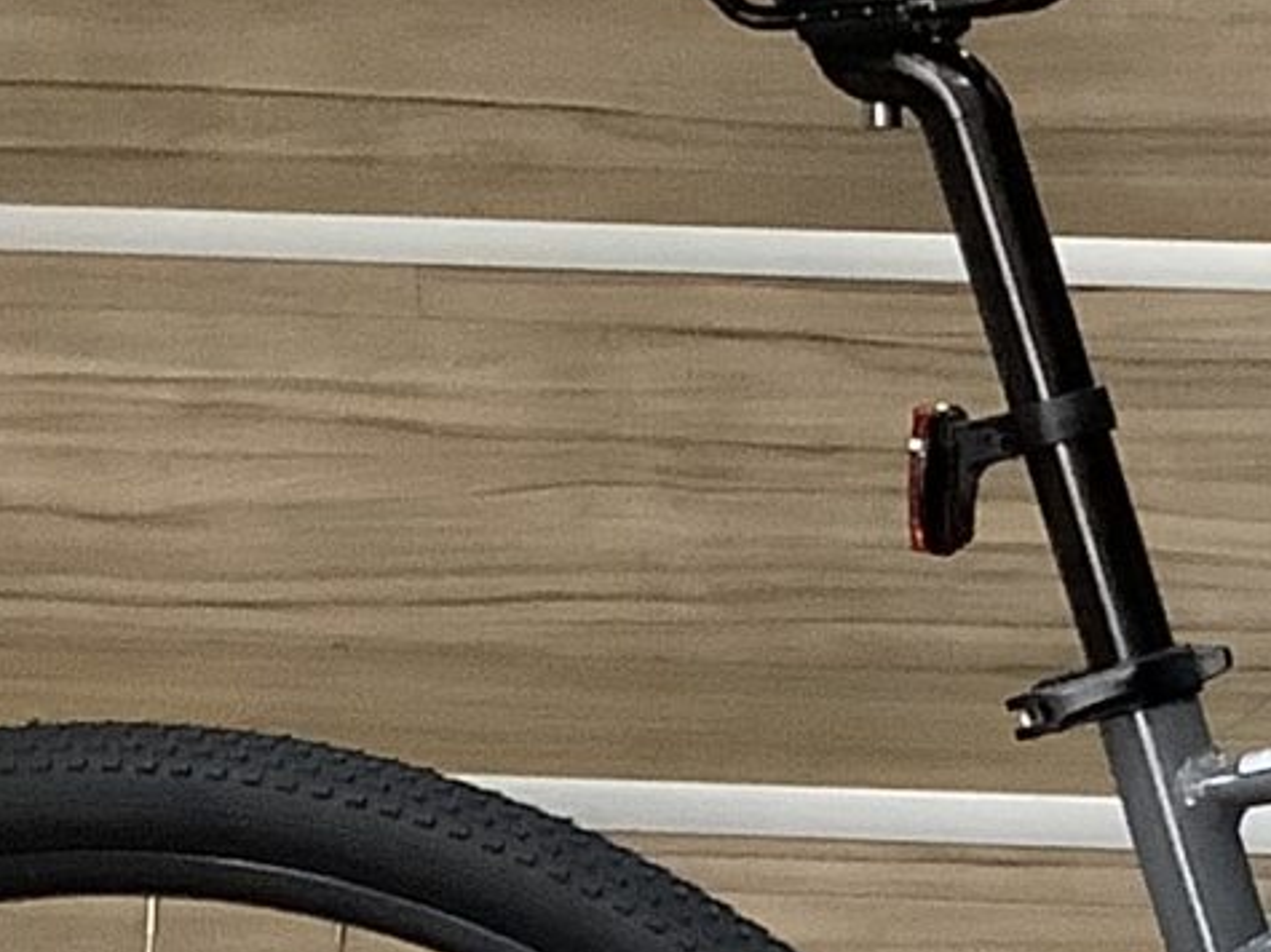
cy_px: 1294
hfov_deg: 11.3
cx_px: 1983
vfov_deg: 8.7
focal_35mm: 167
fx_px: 6130
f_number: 2.4
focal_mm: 3.3
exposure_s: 1/40
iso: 320
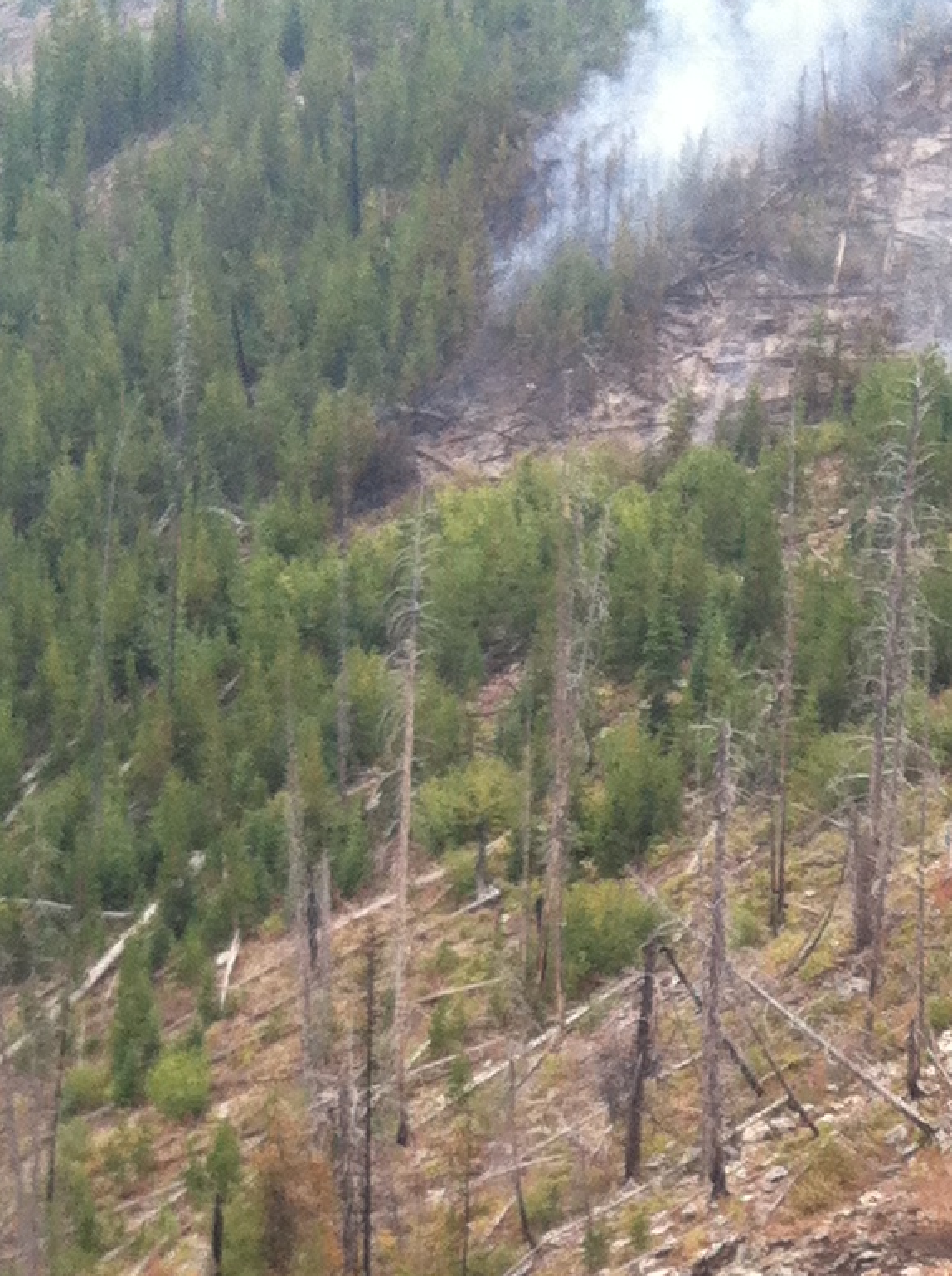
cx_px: 954
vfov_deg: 16.2
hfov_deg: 12.4
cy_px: 1452
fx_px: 4340
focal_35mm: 118
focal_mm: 3.85
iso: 80
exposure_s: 1/216
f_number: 2.8
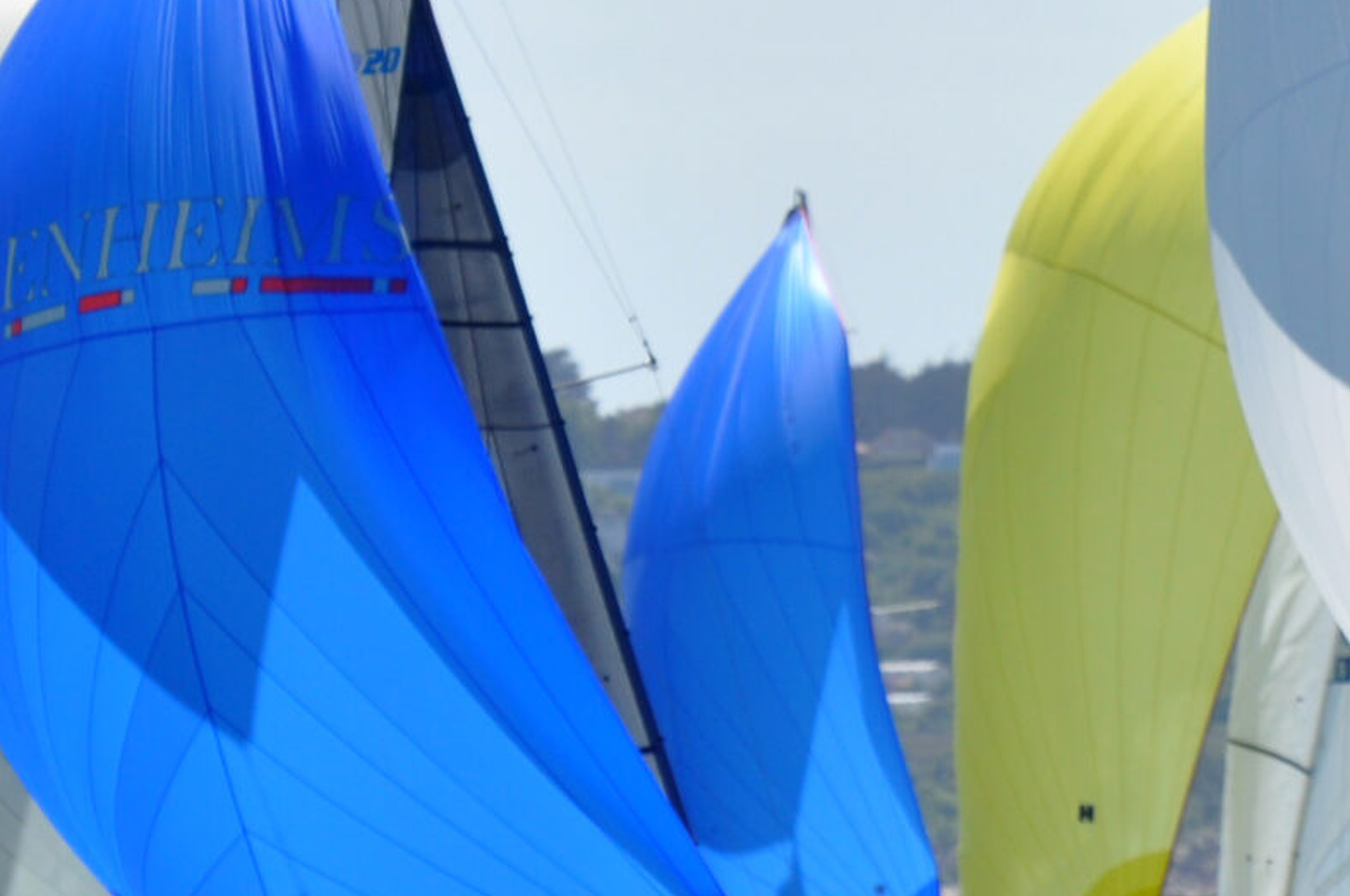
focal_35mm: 805
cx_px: 1647
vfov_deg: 1.7
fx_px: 30142
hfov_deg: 2.6
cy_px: 266
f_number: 8
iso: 200
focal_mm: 165
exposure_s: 1/1000
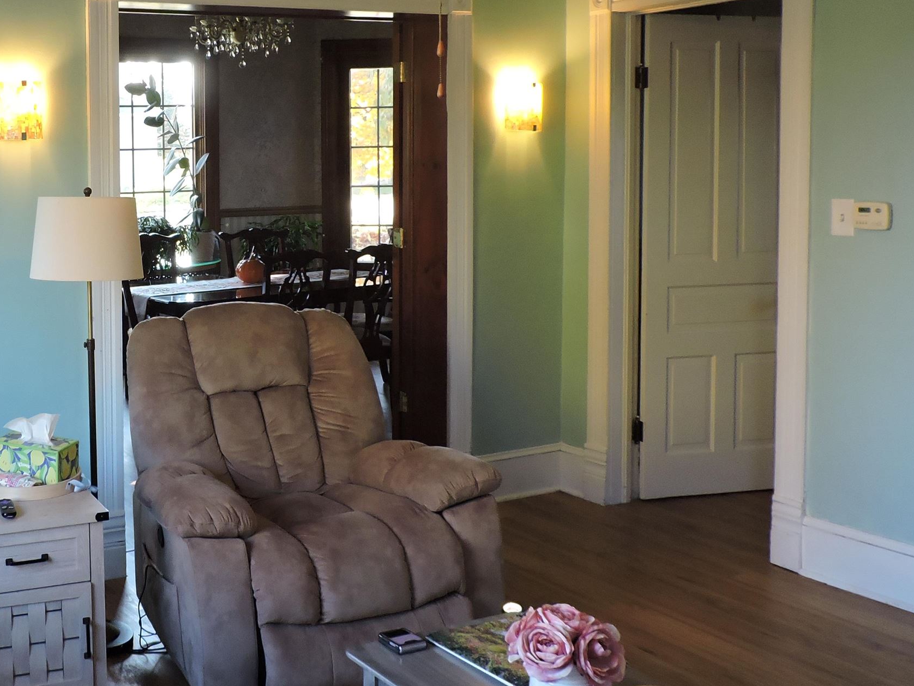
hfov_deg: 40.8
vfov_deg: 32.5
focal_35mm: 44
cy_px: 208
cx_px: 161
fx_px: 1162
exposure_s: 1/30
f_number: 3
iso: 250
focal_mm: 4.3
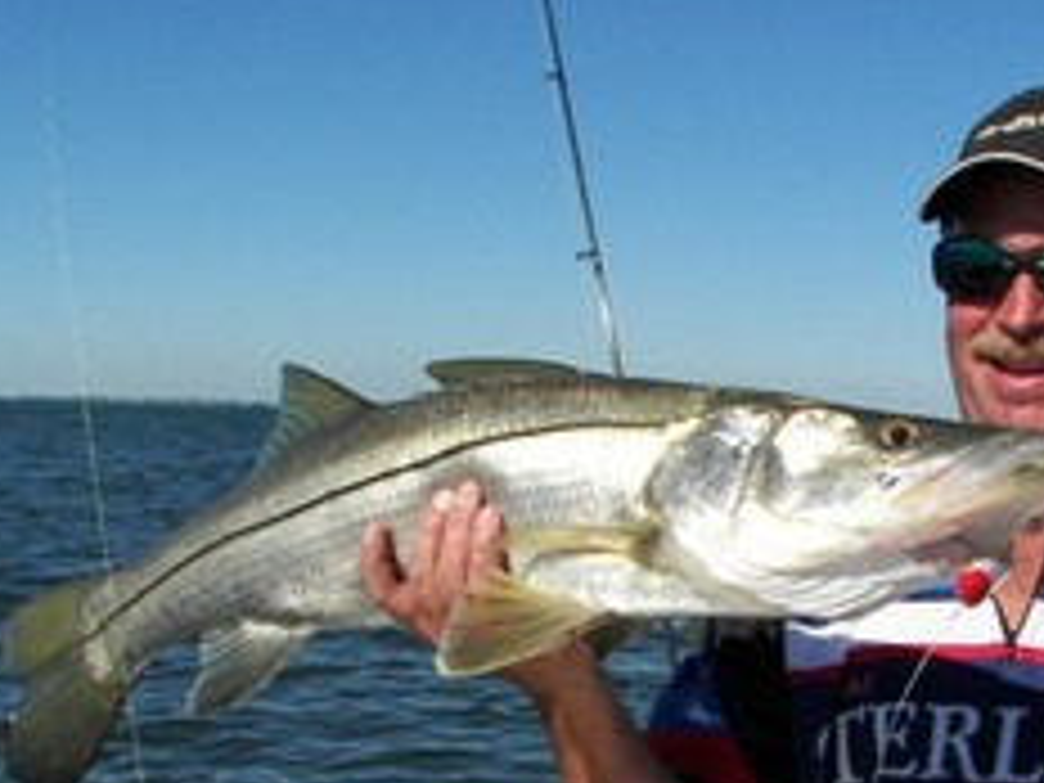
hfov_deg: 31.0
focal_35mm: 62
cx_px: 684
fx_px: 1870
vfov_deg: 23.5
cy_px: 549
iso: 50
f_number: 5.6
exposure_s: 1/500
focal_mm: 6
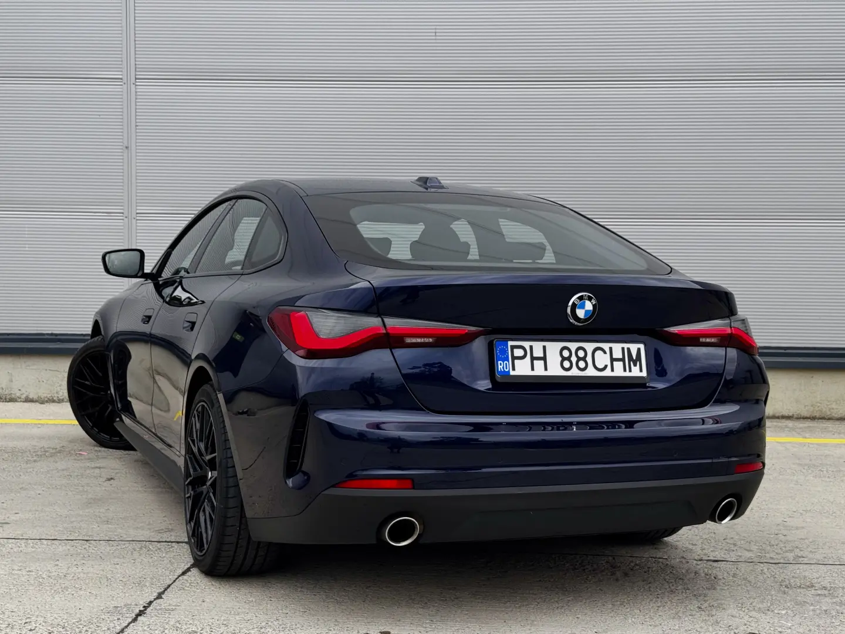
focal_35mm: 48
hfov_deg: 39.7
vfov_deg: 30.3
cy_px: 317
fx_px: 1172
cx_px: 422
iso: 64
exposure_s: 1/1560
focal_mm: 6.76
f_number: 1.78
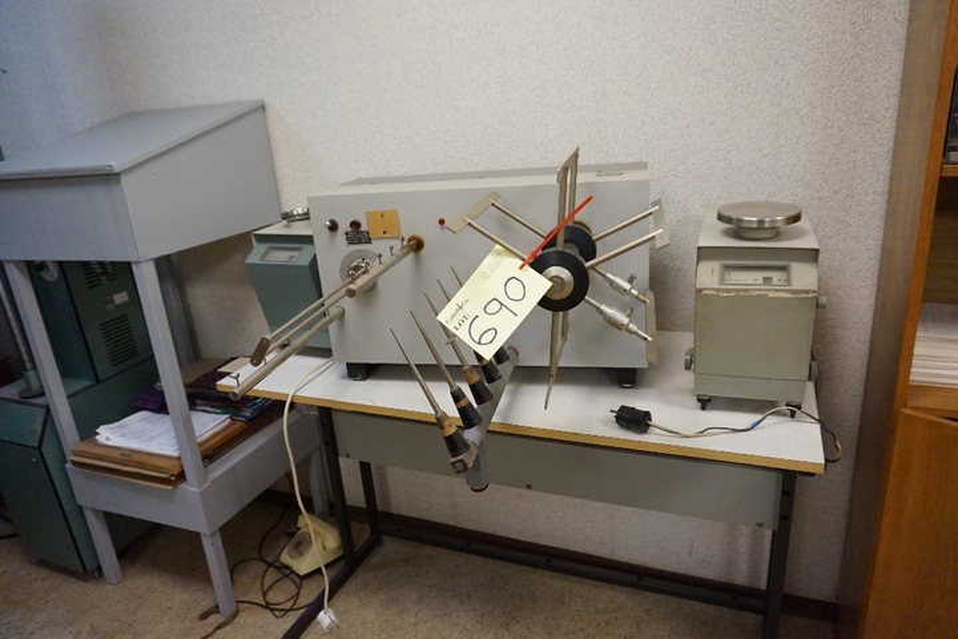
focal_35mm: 24
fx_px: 639
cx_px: 479
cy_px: 320
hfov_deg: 73.7
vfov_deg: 53.1
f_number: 3.5
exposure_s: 1/160
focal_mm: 16
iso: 3200
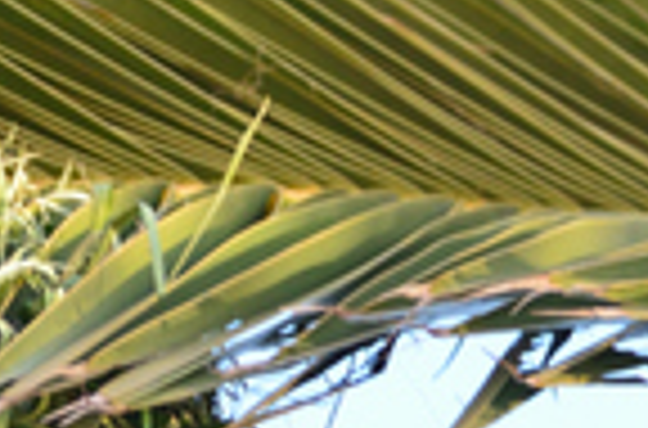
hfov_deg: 1.6
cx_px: -130
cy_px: 583
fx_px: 22955
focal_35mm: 1279
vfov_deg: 1.1
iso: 640
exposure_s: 1/250
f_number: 5
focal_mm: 175
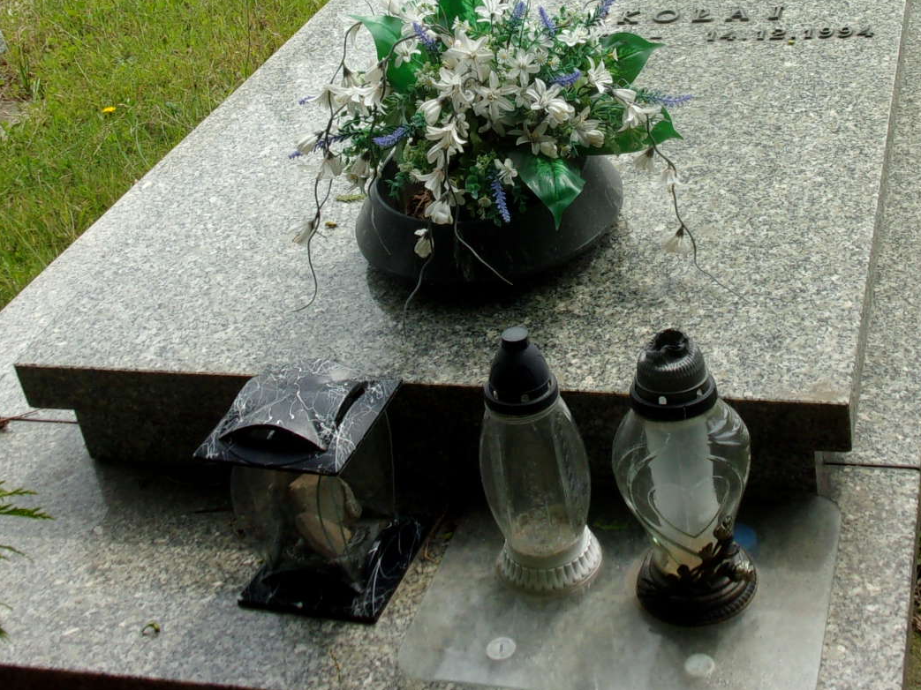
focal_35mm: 55
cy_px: 144
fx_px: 1463
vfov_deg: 26.1
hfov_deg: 34.8
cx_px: 577
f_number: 10.8
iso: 80
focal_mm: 5.1
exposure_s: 1/45
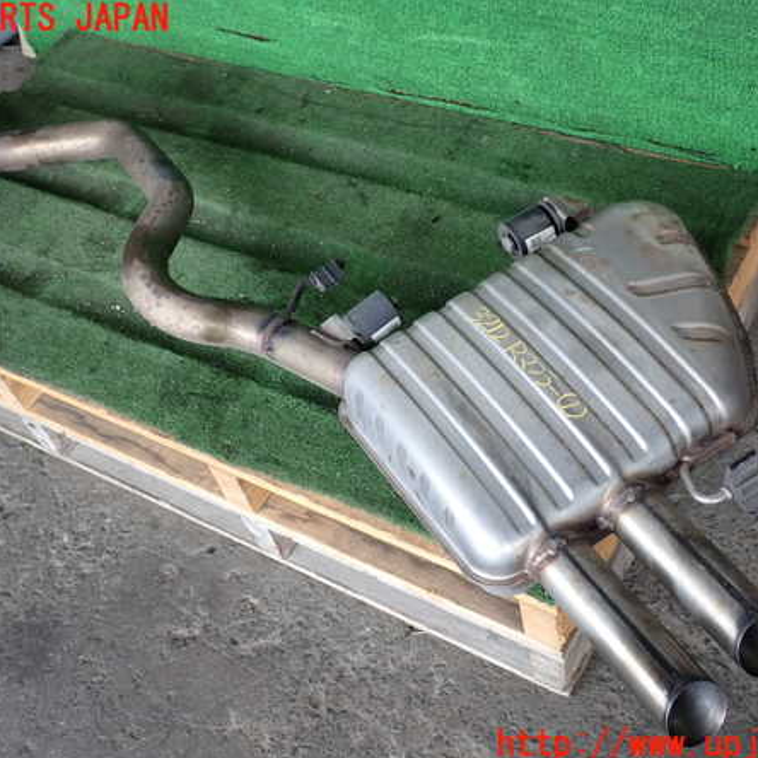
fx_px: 1065
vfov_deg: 39.2
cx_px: 370
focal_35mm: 43
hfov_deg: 39.2
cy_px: 382
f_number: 2.5
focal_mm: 6.37
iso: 160
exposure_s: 1/125
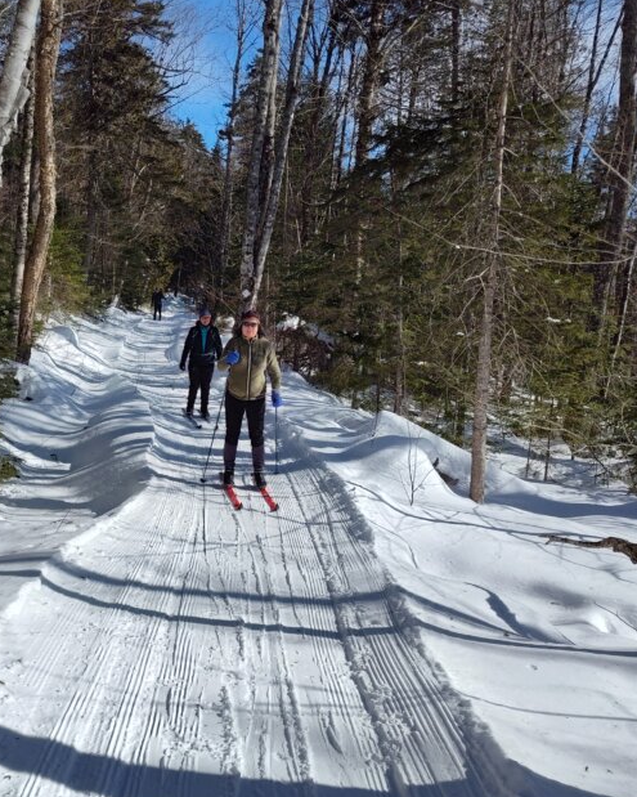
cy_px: 444
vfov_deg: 50.2
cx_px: 133
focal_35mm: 36
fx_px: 849
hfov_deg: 39.6
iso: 100
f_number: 1.8
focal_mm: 5.56
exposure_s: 1/3940
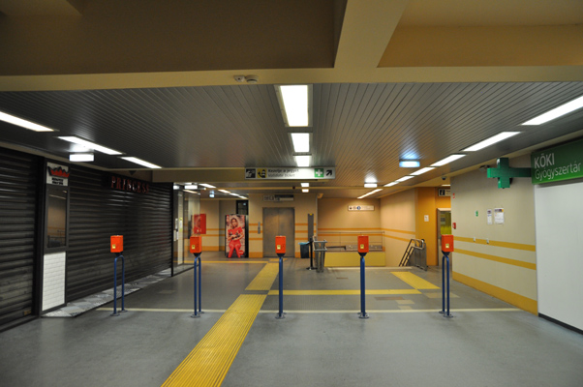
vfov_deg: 50.3
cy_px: 194
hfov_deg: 70.5
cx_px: 292
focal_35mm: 26
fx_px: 413
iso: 720
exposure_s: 1/60
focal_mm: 17
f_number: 4
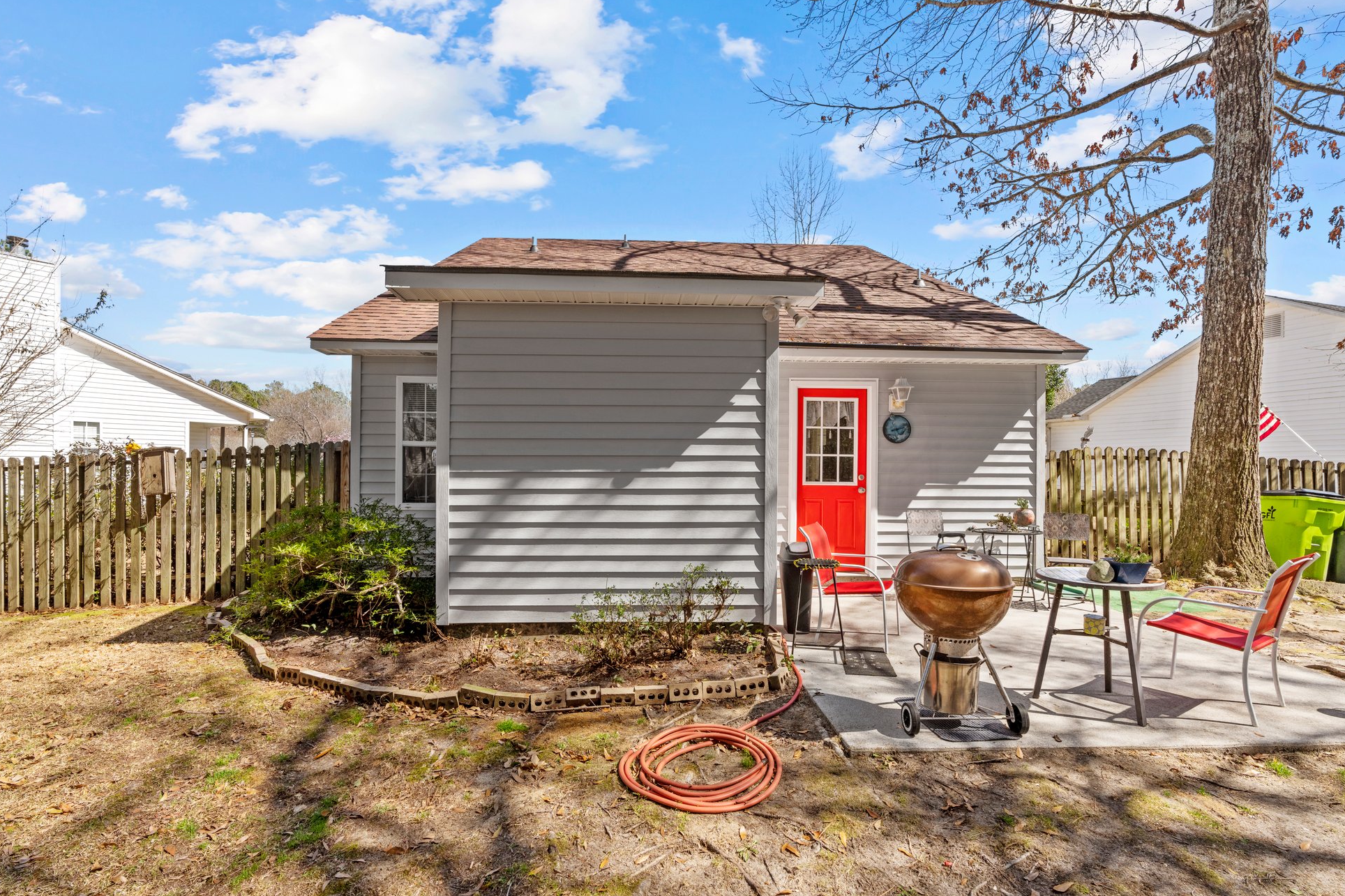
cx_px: 660
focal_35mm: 17
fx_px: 635
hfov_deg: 93.3
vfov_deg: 70.4
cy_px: 457
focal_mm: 16
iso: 160
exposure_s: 1/250
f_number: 7.1
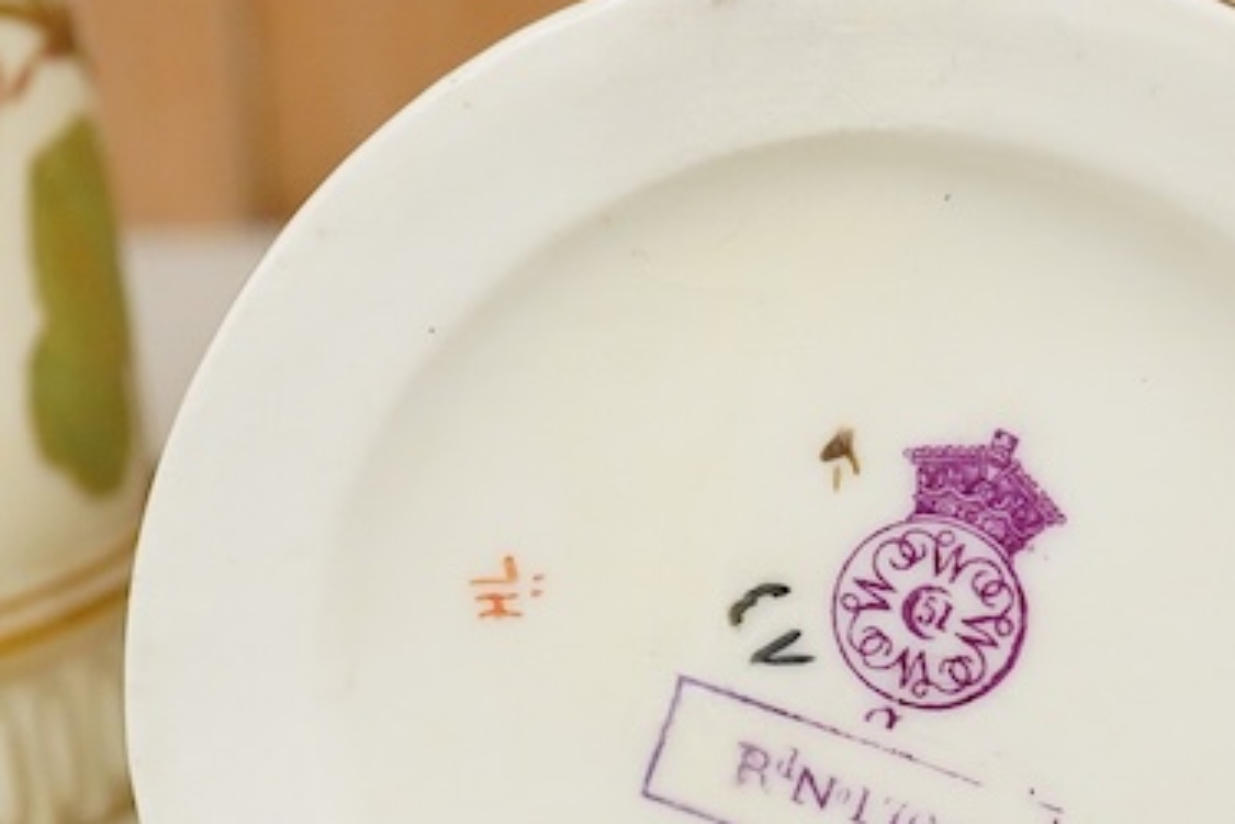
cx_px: 904
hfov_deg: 15.1
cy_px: 587
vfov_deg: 10.1
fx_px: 4631
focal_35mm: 135
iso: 2500
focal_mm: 30
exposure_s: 1/160
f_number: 9
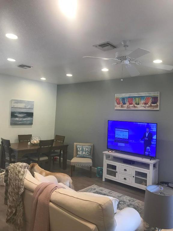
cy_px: 116
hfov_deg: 49.7
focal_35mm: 28
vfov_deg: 63.4
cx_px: 86
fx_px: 187
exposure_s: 1/30
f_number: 1.8
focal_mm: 3.99
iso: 40
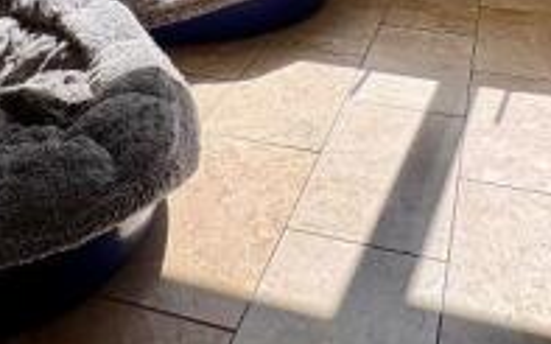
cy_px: -242
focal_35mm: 44
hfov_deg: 44.9
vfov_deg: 21.5
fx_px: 661
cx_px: 343
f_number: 2.2
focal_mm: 2.22
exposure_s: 1/501
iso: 64
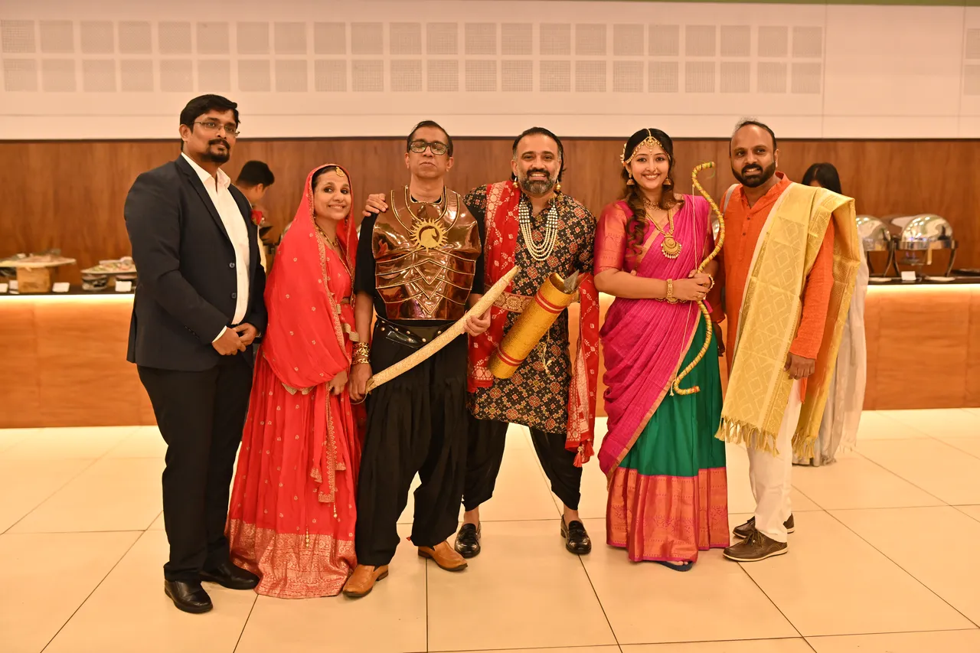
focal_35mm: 35
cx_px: 490
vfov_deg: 37.8
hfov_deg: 54.4
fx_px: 953
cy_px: 326
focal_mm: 35
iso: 1250
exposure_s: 1/200
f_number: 2.2
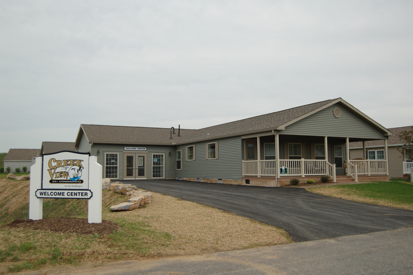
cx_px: 206
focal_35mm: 33
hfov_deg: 57.3
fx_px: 378
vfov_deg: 39.9
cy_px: 138
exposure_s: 1/1600
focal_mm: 22
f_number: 3.8
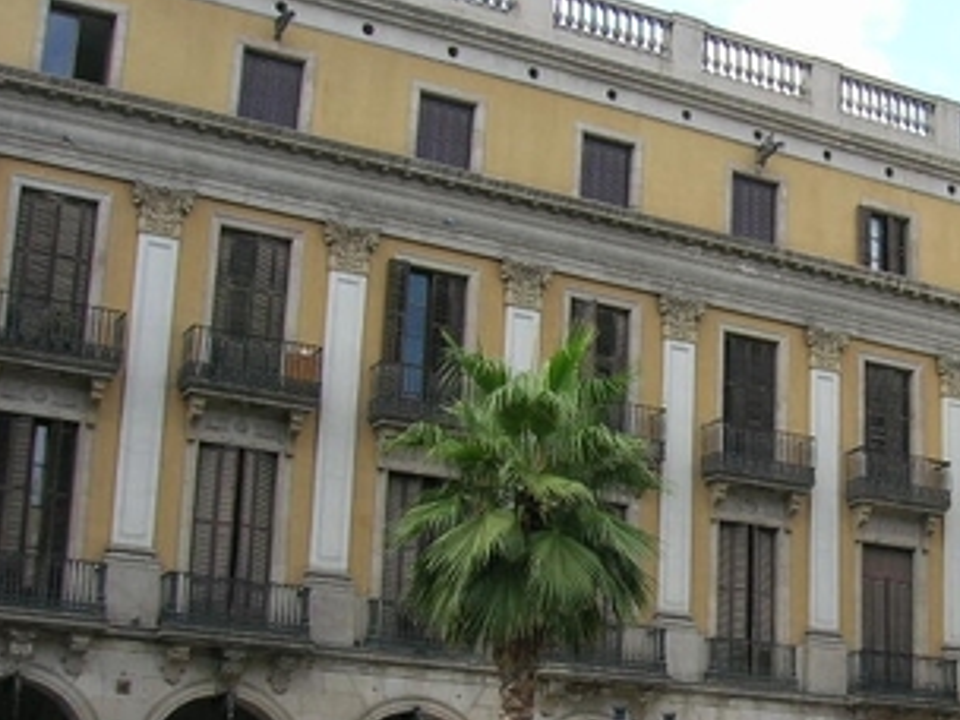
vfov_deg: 21.8
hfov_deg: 27.7
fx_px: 1858
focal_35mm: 67
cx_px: 891
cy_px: 499
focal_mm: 5.7
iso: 50
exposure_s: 1/103
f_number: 4.9
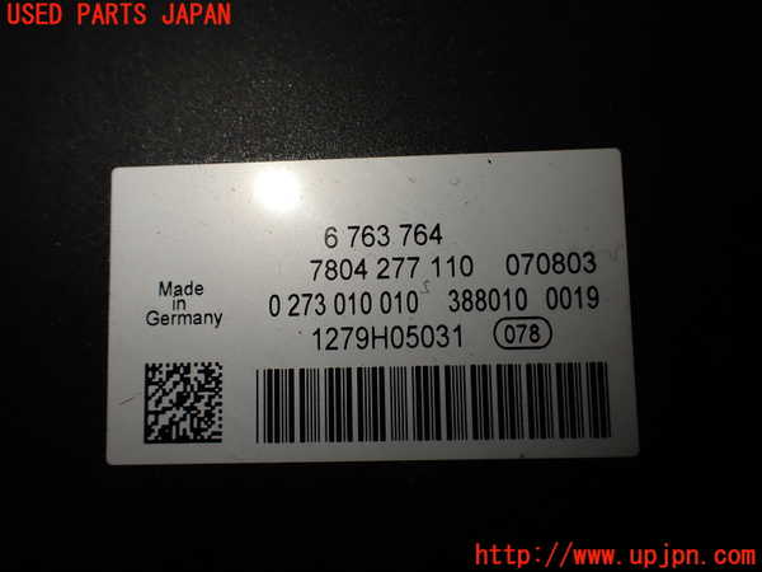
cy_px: 286
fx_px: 660
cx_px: 381
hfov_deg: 60.0
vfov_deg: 46.8
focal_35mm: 30
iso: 100
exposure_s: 1/320
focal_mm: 5.4
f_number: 3.2
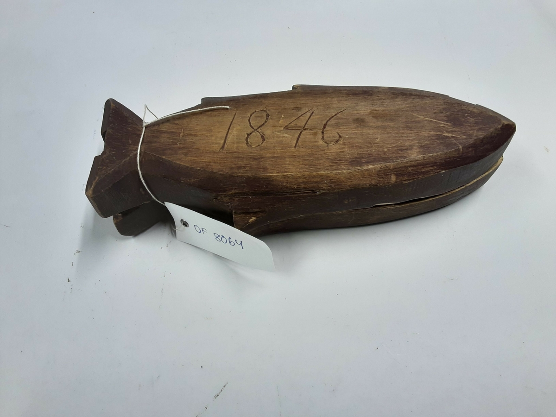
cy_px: 208
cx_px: 278
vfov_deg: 49.7
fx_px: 450
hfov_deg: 63.4
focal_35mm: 28
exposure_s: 1/50
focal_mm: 2.9
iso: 64
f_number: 1.9
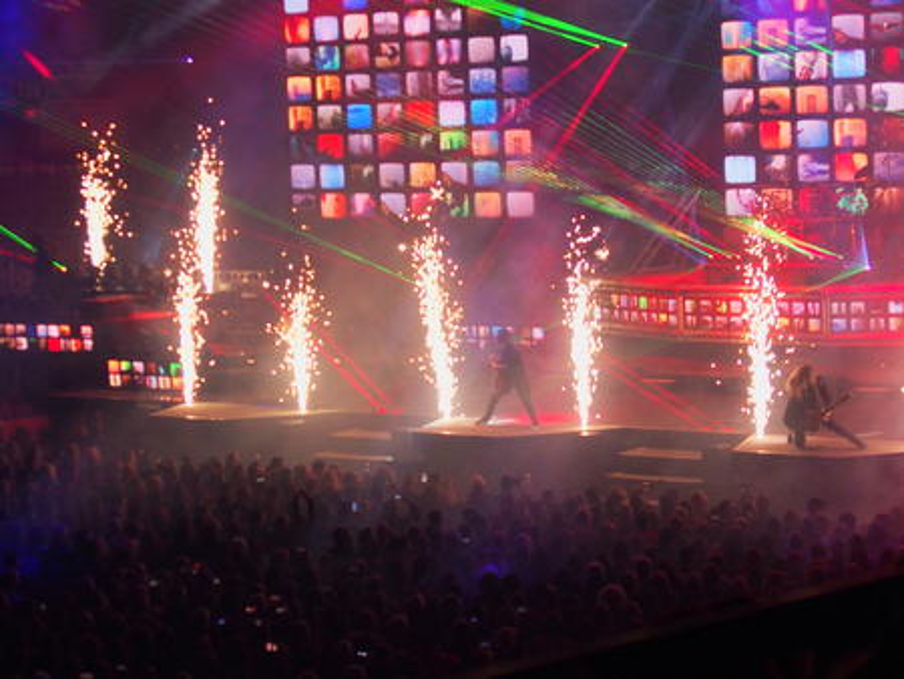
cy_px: 340
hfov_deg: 21.3
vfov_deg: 16.1
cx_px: 452
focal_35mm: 92
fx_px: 2404
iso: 200
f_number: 2.8
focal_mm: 19.6
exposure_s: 1/125
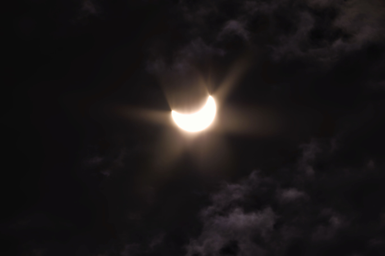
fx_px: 4167
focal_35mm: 390
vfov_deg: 3.5
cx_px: 192
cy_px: 128
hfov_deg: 5.3
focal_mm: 260
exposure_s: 1/8000
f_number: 32
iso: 100
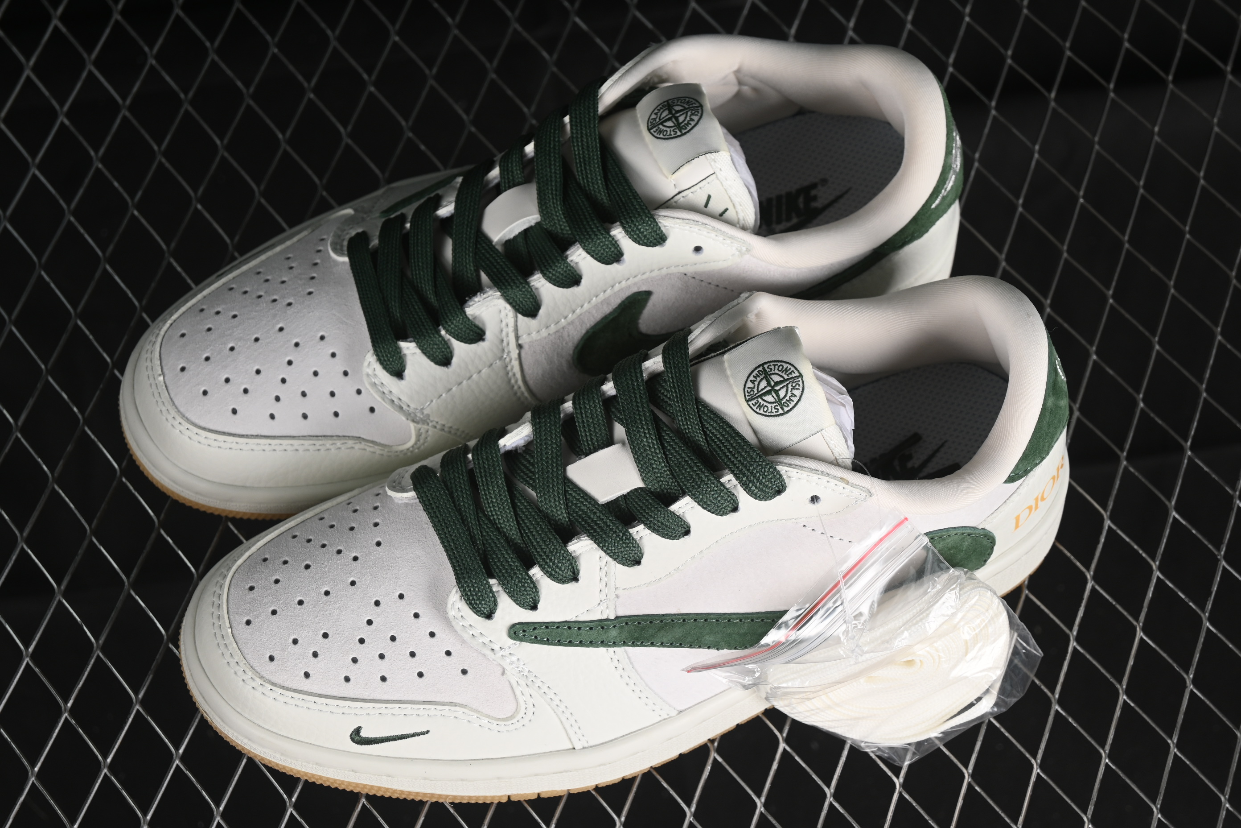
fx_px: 2585
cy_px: 414
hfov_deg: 27.0
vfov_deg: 18.2
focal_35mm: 75
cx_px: 620
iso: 160
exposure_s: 1/80
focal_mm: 50
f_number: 7.1
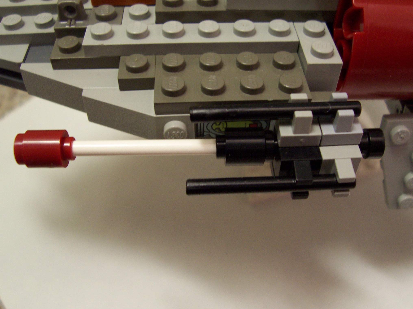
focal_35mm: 37
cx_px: 206
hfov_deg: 50.1
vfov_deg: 38.7
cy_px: 154
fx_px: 441
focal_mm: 5.6
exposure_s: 1/8
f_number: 2.8
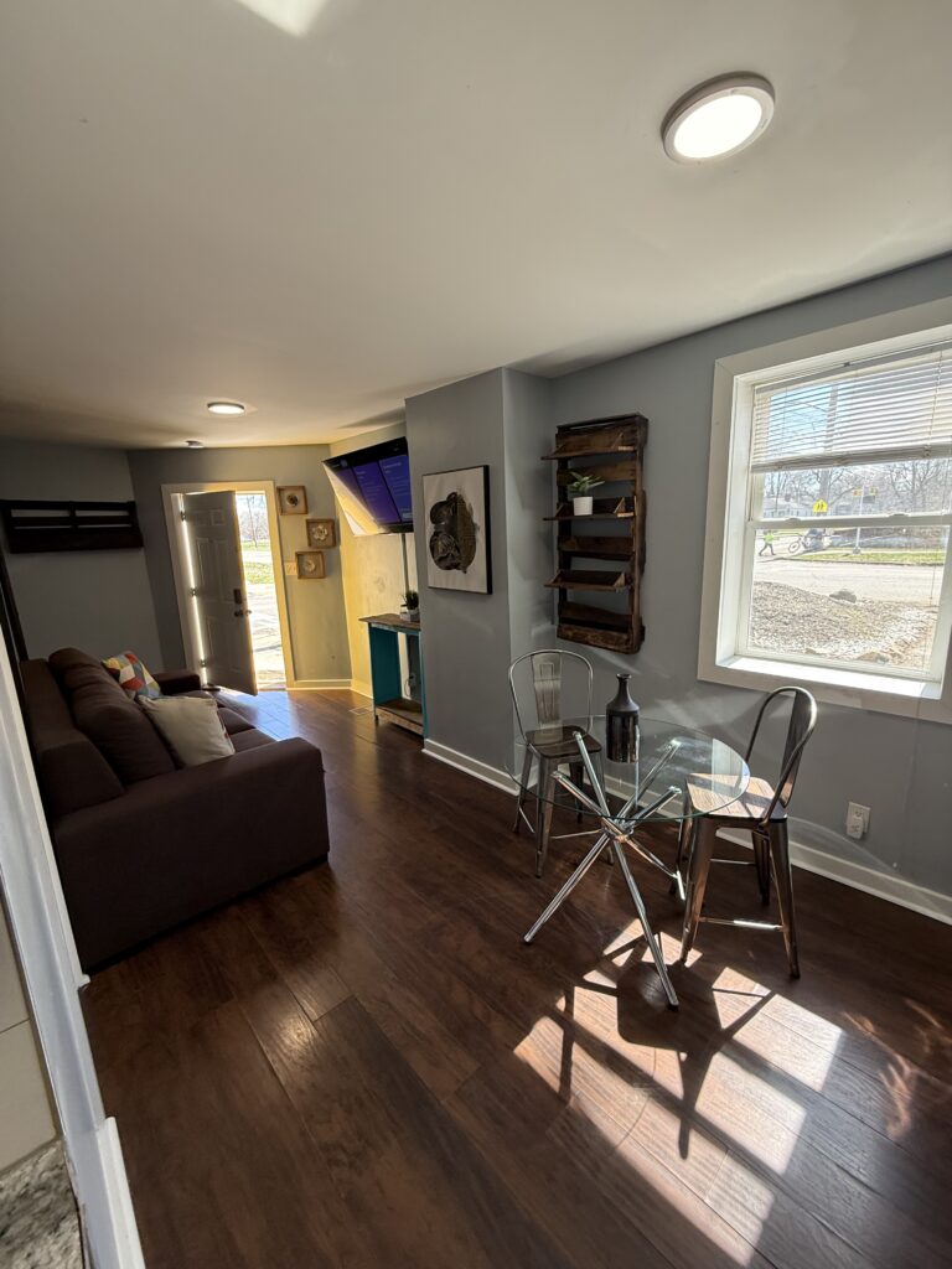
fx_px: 513
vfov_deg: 102.1
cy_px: 634
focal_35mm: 14
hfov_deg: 85.7
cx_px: 476
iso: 160
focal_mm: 2.22
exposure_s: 1/99
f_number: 2.2
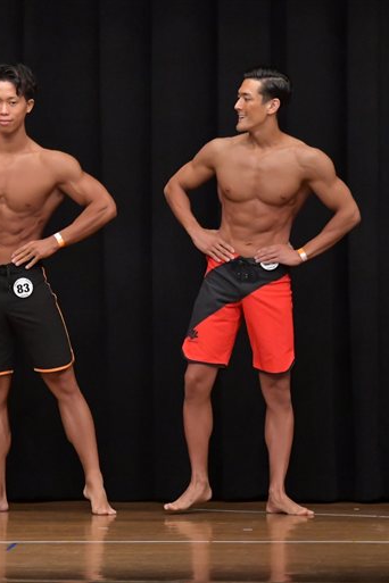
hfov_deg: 4.0
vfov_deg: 6.1
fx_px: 5510
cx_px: -26
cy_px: 292
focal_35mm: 340
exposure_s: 1/400
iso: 6400
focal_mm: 150
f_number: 5.6
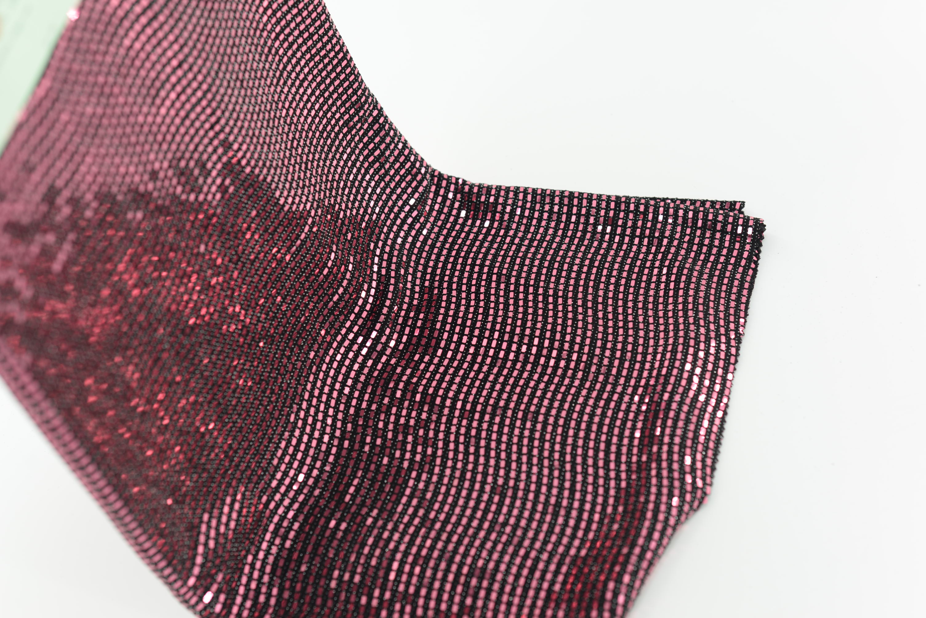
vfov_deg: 27.0
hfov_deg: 39.6
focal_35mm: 50
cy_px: 309
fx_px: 1287
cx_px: 463
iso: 100
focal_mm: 50
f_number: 4
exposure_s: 1/80
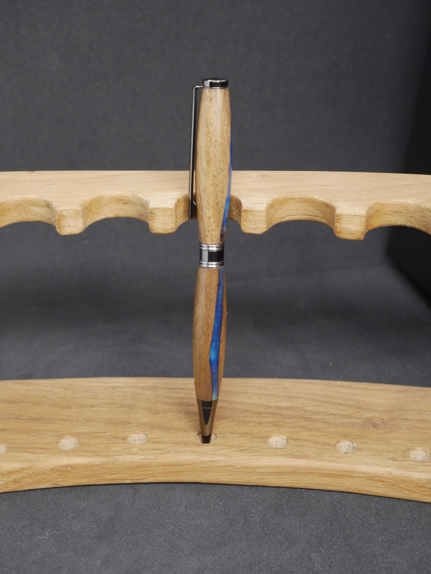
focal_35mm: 46
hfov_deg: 31.5
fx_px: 763
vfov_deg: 41.2
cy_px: 287
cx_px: 216
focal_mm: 23
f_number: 5.6
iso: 1600
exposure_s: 1/60
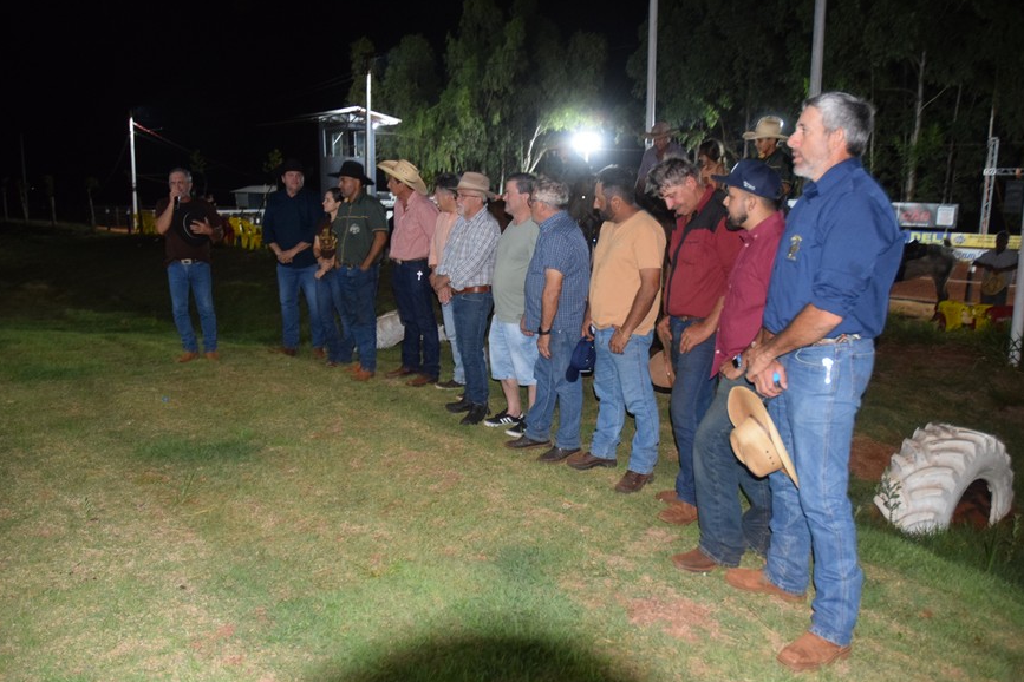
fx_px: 796
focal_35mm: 28
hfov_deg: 65.5
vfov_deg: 46.4
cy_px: 348
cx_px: 503
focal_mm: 18
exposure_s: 1/60
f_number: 3.5
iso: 2200
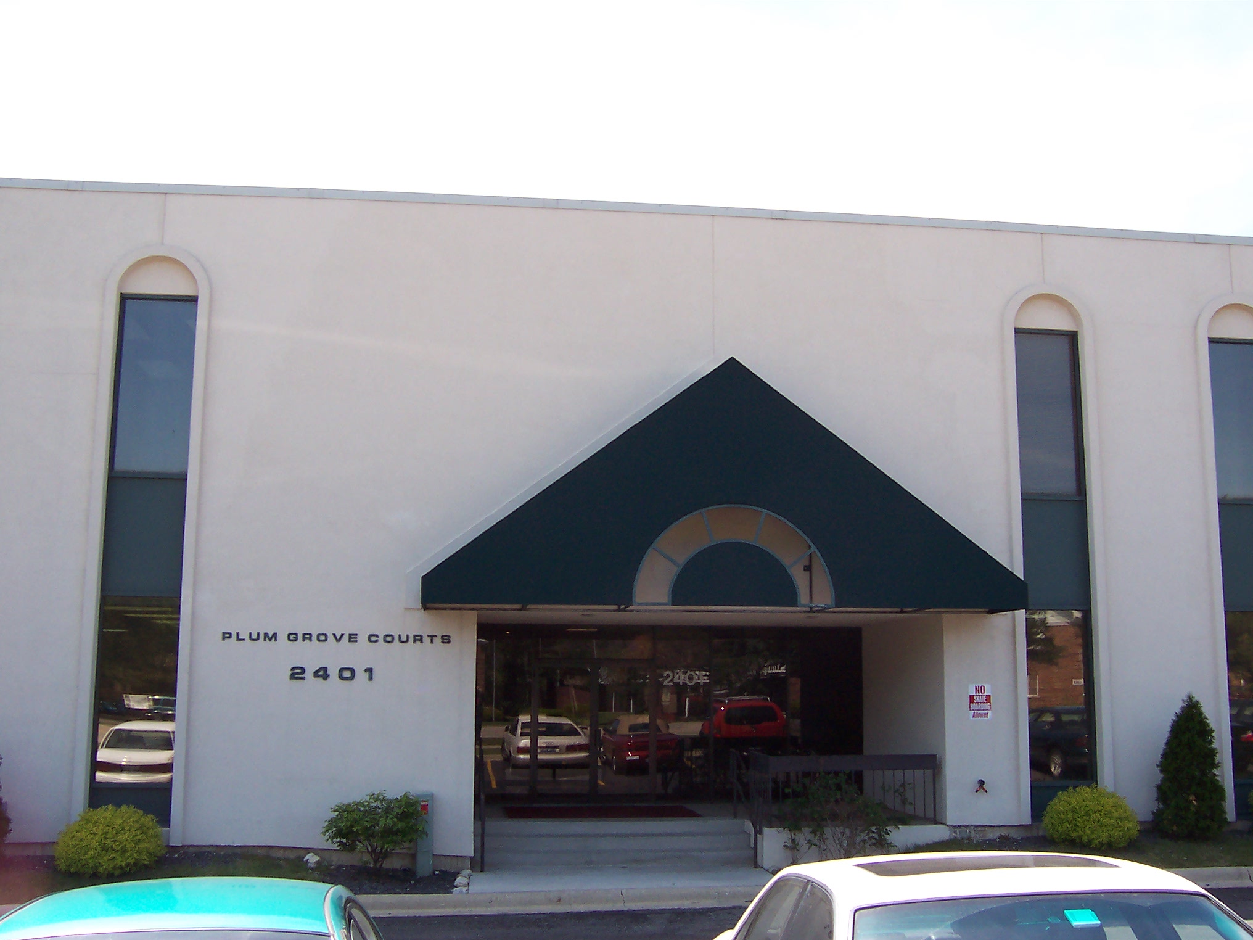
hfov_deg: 51.4
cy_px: 470
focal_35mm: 36
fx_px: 1303
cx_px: 626
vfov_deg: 39.7
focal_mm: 5.6
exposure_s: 1/250
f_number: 4
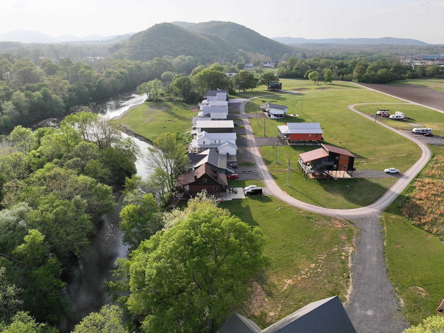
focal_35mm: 24
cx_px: 222
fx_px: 308
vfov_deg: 56.8
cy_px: 166
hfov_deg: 71.6
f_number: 2.8
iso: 400
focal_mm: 12.29
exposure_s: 1/3200
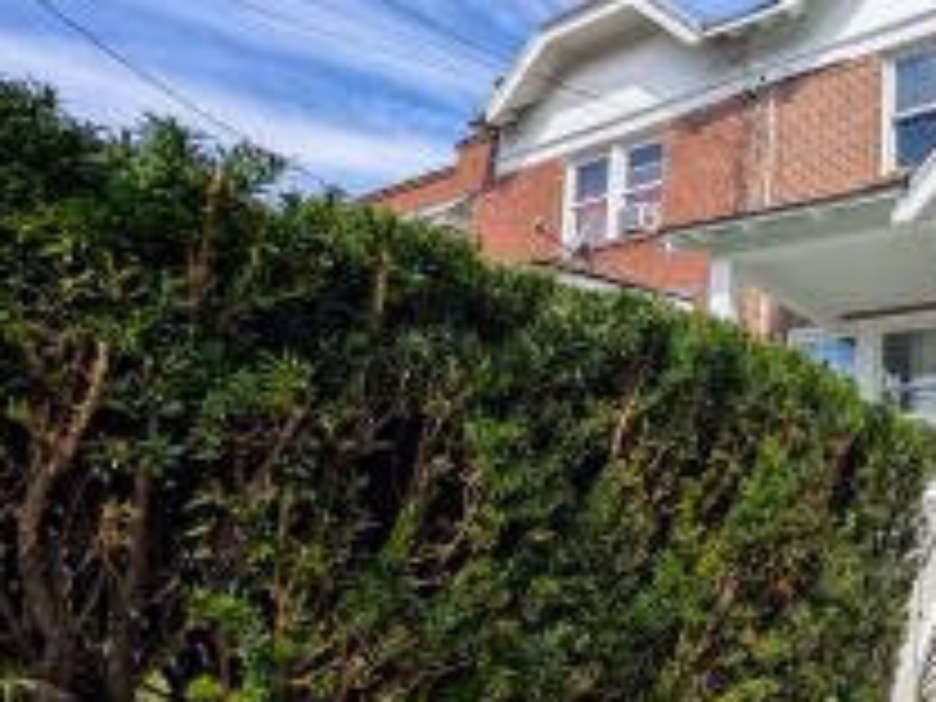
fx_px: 622
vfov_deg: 57.8
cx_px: 810
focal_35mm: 23
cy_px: 459
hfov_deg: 63.9
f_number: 1.7
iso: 52
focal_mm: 2.02
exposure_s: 1/2924
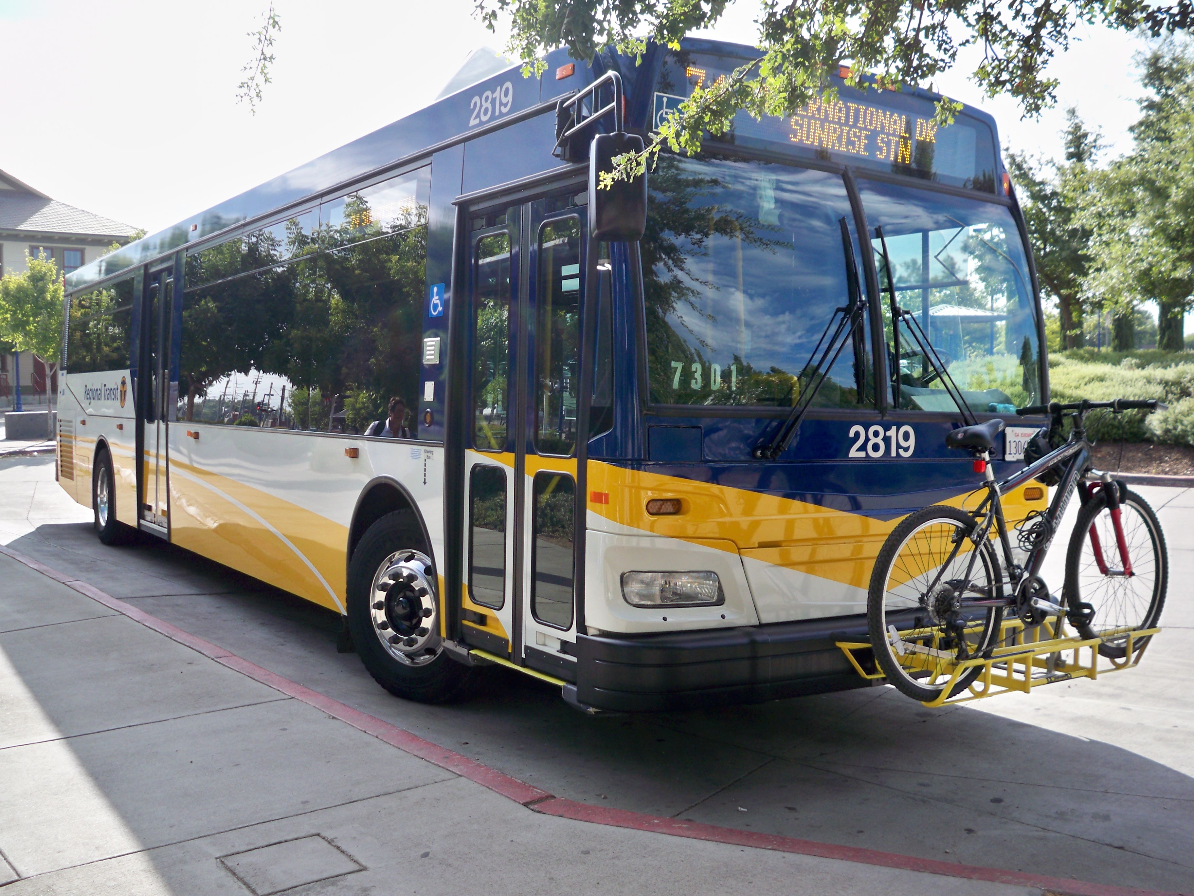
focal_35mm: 35
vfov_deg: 40.7
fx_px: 1207
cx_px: 597
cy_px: 448
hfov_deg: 52.6
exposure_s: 1/320
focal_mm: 6.3
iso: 80
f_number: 3.1
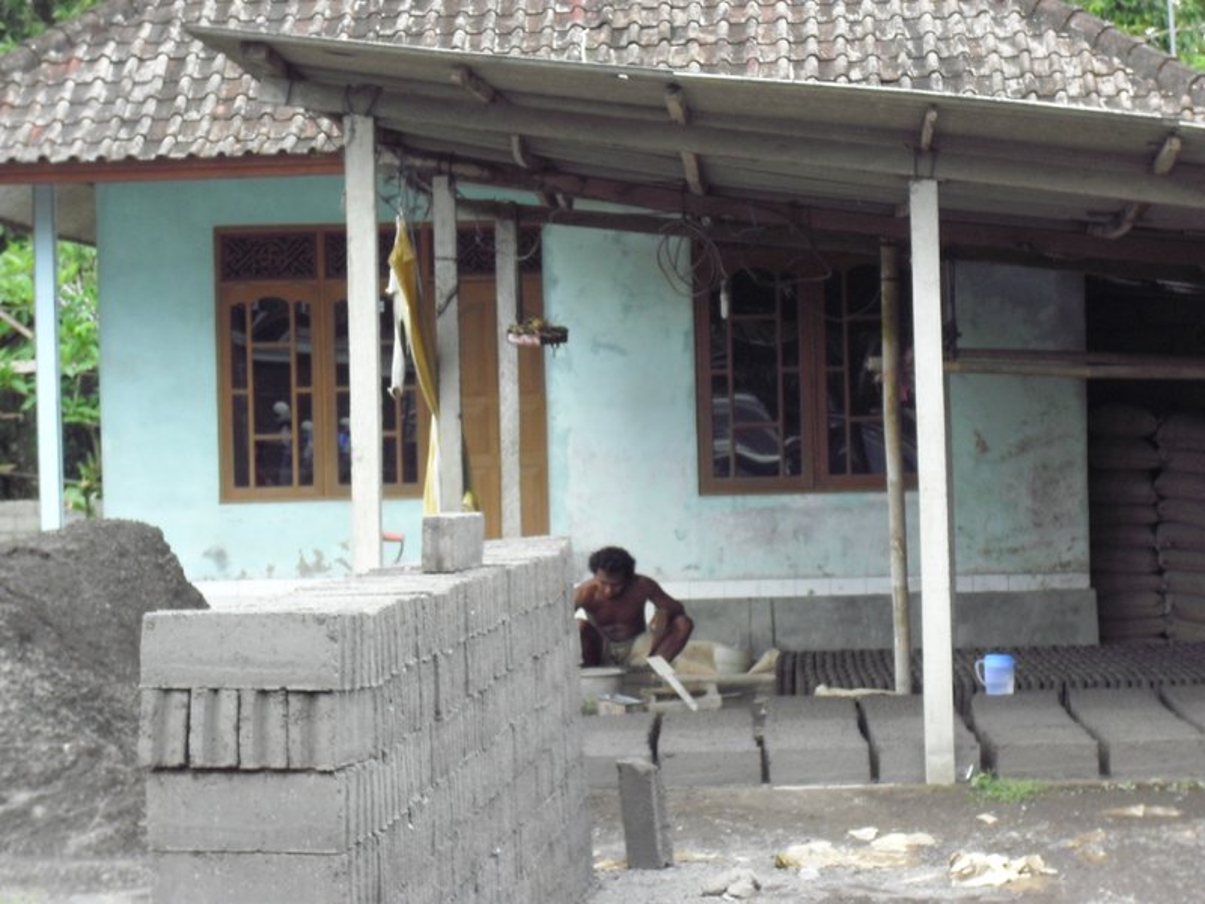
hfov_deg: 17.4
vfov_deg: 13.1
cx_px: 602
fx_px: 3934
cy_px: 452
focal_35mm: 113
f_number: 5.2
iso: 200
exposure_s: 1/100
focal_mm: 18.6
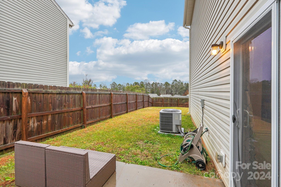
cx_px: 140
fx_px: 117
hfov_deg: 100.4
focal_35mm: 15
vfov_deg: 77.3
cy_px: 94
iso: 125
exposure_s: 1/30
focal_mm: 10
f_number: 8
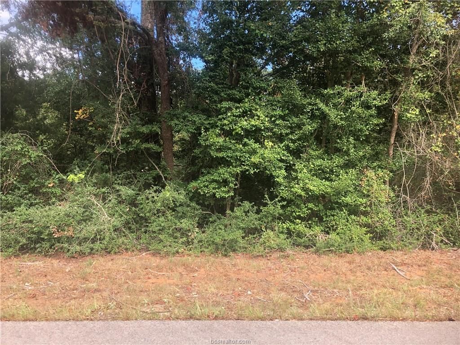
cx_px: 230
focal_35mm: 28
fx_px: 372
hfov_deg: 63.4
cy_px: 172
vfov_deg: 49.7
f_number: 1.8
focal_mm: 3.99
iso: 20
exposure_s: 1/203
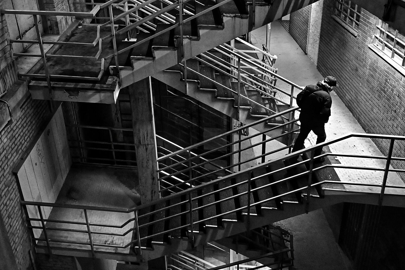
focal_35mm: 35
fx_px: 394
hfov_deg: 54.4
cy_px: 158
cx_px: 213
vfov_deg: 37.7
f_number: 3.5
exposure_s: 1/125
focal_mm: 16
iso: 10000
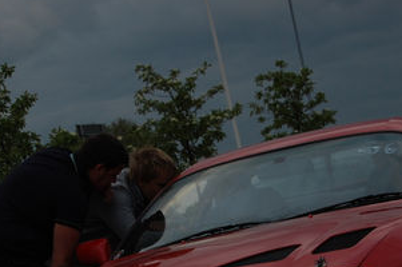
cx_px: 260
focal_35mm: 153
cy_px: 278
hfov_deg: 13.4
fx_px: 1707
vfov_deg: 8.9
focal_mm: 48
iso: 220
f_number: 5.6
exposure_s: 1/125
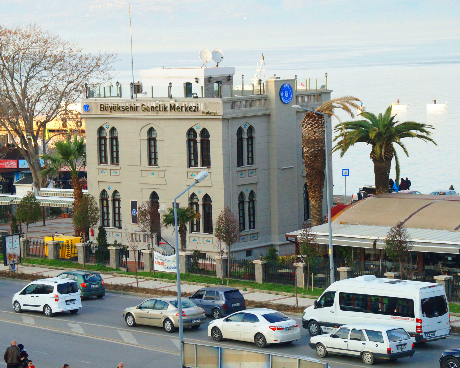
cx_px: 183
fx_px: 1737
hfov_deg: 15.1
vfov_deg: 12.1
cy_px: 183
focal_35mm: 128
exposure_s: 1/800
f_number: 9
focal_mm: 75
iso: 1600
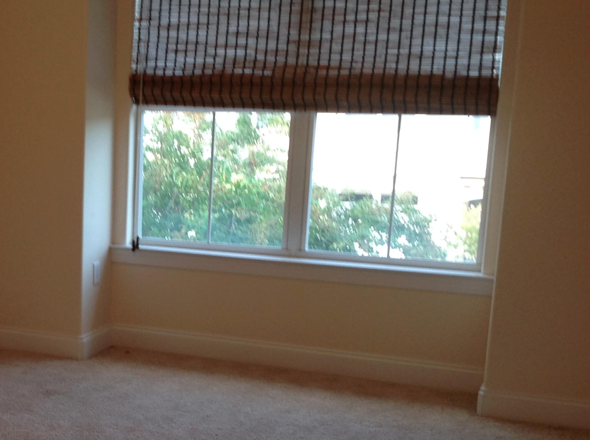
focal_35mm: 64
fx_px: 1089
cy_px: 288
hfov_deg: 29.4
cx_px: 89
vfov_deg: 22.8
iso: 50
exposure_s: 1/24
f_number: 2.4
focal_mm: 4.28
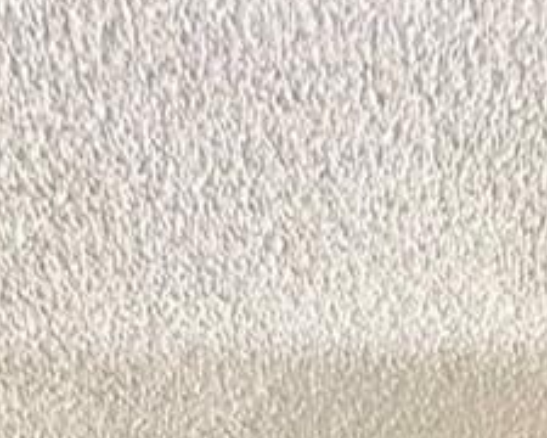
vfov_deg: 11.0
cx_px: 559
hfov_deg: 24.7
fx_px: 1182
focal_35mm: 73
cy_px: 1365
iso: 200
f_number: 2.2
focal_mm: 2.22
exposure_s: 1/60
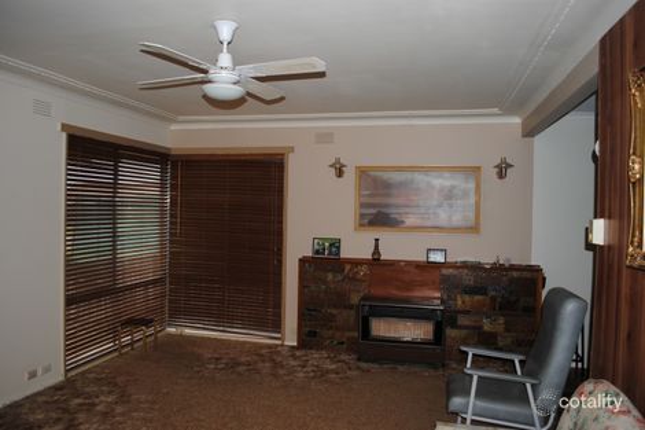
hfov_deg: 67.4
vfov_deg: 47.9
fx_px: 484
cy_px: 215
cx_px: 322
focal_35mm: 27
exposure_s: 1/60
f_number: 3.5
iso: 200
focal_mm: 18
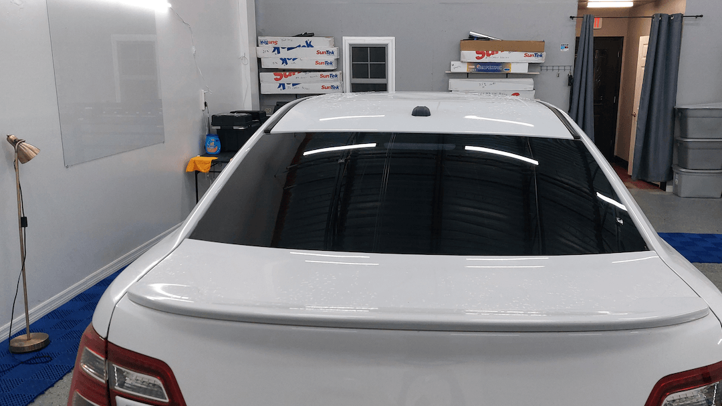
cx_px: 392
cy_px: 203
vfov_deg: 37.8
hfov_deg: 62.5
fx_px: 593
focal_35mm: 31
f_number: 1.8
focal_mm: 5.23
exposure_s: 1/120
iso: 160
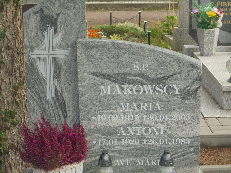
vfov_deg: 20.2
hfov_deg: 26.7
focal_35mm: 73
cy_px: 86
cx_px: 116
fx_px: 487
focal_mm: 13.1
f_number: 6.1
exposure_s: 1/100
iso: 100
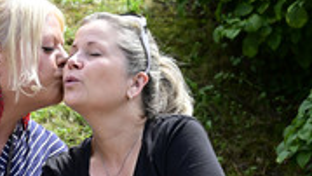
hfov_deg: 17.5
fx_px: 1002
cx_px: 50
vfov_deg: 10.0
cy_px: 178
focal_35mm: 121
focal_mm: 46
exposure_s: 1/200
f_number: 5.6
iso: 110
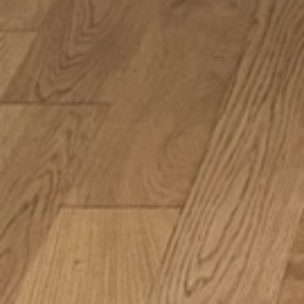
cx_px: 685
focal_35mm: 170
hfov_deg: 9.4
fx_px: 1689
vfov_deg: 9.1
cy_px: -471
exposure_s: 1/60
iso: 125
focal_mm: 5.96
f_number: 1.6
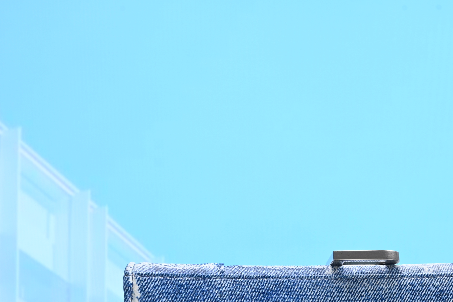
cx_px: 364
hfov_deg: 21.0
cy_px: 177
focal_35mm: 96
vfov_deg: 14.3
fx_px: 1208
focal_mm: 40
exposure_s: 1/2
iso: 100
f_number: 16
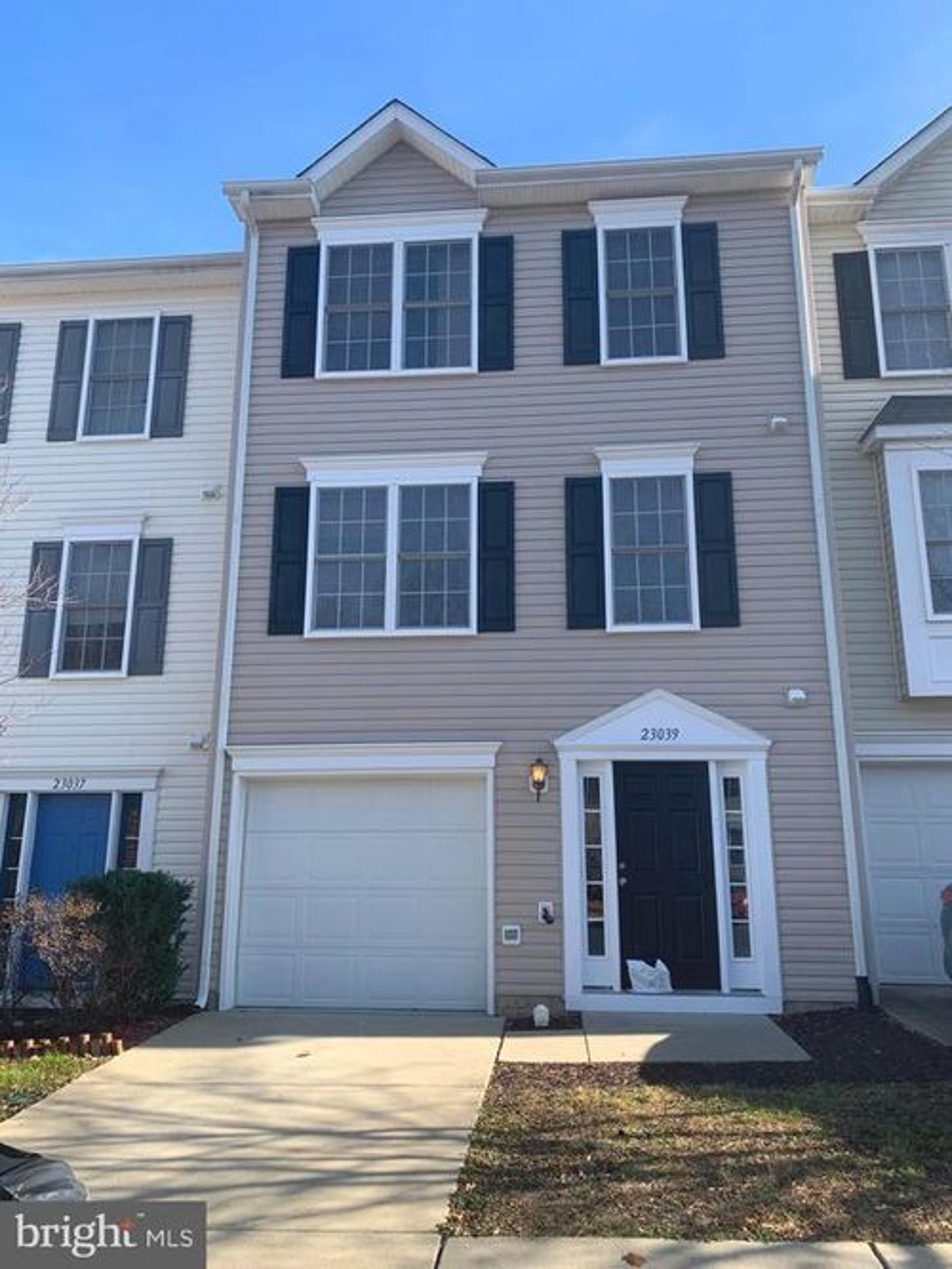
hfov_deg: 53.0
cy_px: 634
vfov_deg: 67.3
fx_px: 954
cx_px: 476
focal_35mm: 26
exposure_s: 1/789
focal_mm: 4.25
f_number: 1.8
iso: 25
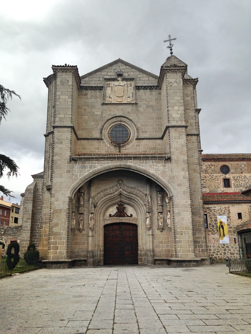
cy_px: 167
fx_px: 319
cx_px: 126
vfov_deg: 55.4
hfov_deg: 42.9
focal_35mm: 33
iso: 50
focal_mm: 4.12
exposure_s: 1/526
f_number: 2.4
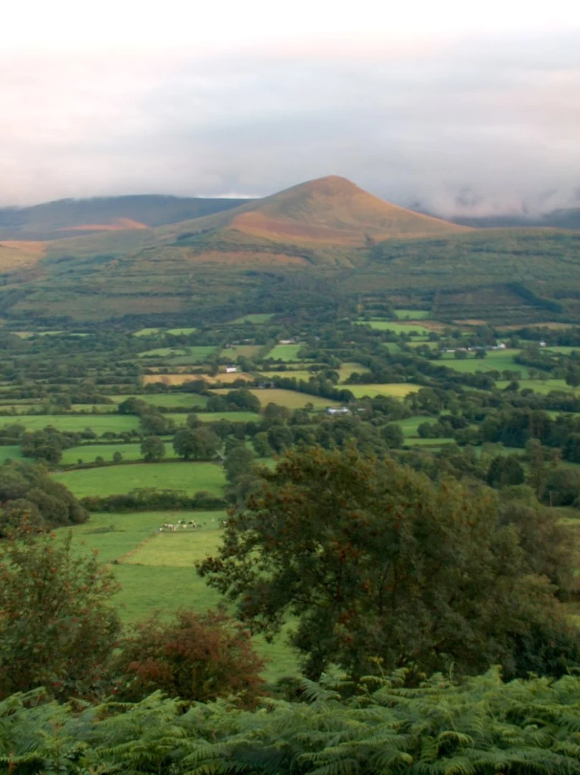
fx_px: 1164
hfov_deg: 28.0
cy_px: 388
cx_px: 290
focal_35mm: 52
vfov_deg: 36.9
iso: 108
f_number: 11.5
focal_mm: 10.64
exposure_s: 1/3
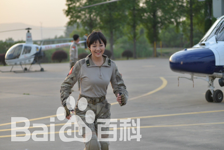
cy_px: 75
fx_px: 498
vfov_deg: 17.1
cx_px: 112
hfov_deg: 25.4
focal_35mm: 80
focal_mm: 80
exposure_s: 1/2000
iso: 500
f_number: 3.2
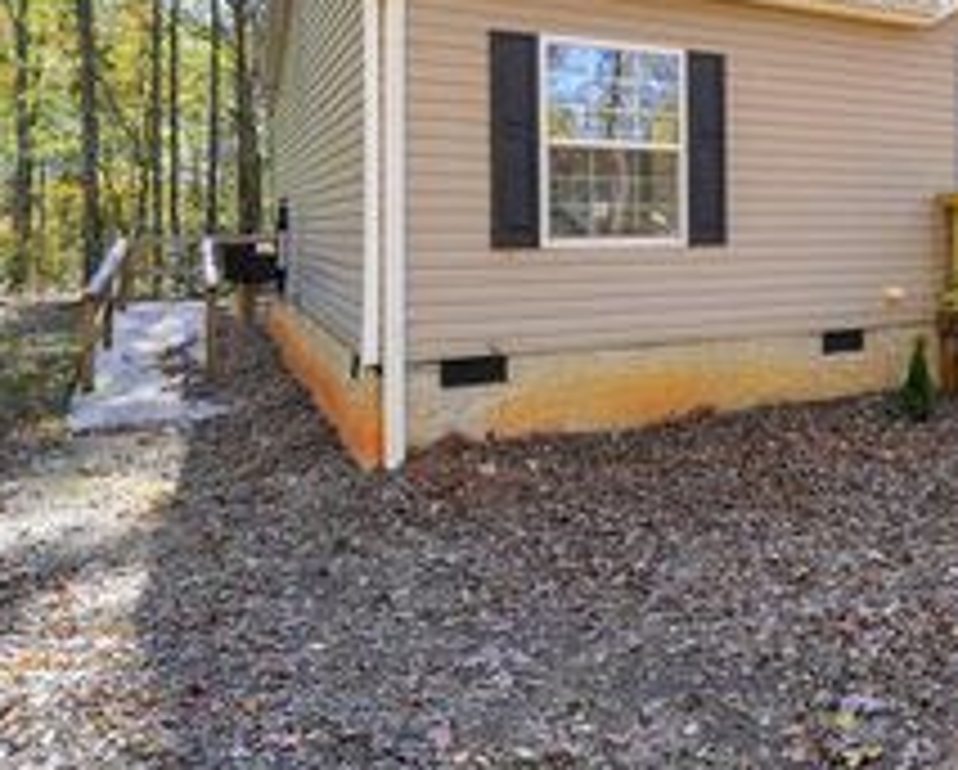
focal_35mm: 33
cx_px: 855
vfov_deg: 43.6
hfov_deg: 48.7
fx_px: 937
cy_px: 225
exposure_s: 1/80
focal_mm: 10
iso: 100
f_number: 4.5
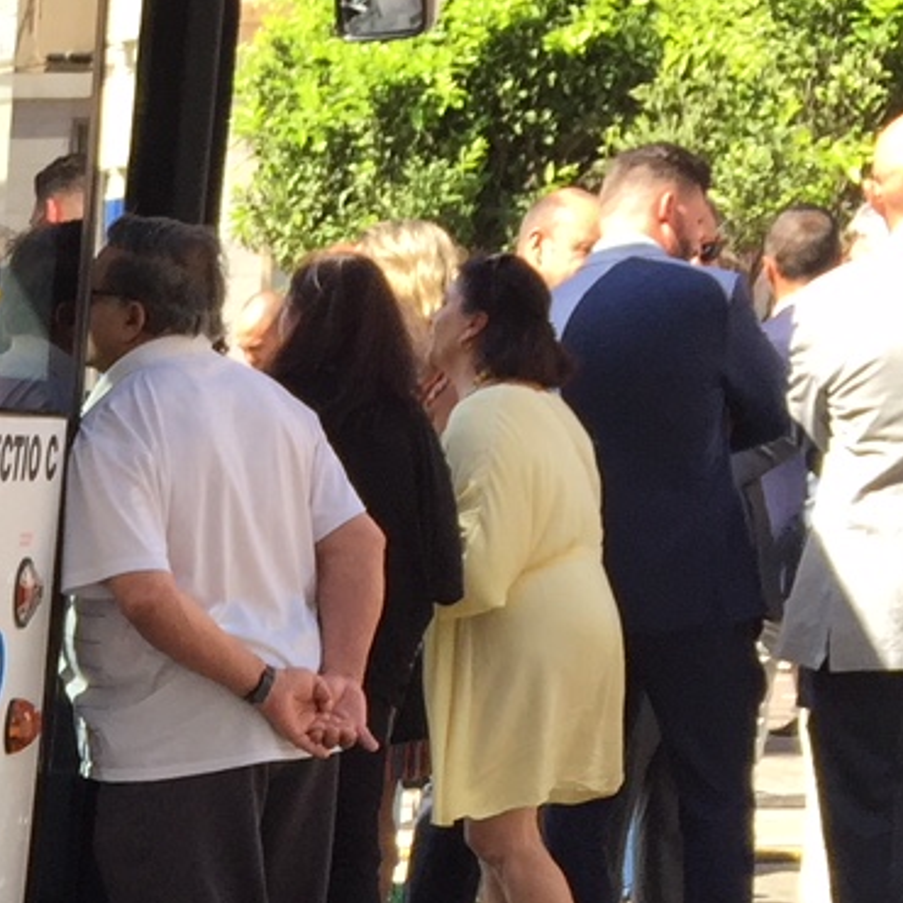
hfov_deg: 14.0
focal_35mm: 113
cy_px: 1242
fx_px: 3335
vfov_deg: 14.6
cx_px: -605
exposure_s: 1/370
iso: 32
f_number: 2.2
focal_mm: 4.15
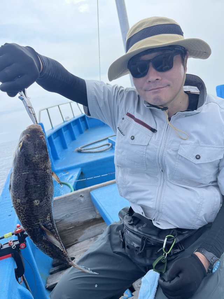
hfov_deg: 53.0
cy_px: 150
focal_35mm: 26
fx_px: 224
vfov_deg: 67.3
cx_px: 112
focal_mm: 5.1
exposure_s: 1/1558
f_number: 1.6
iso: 50
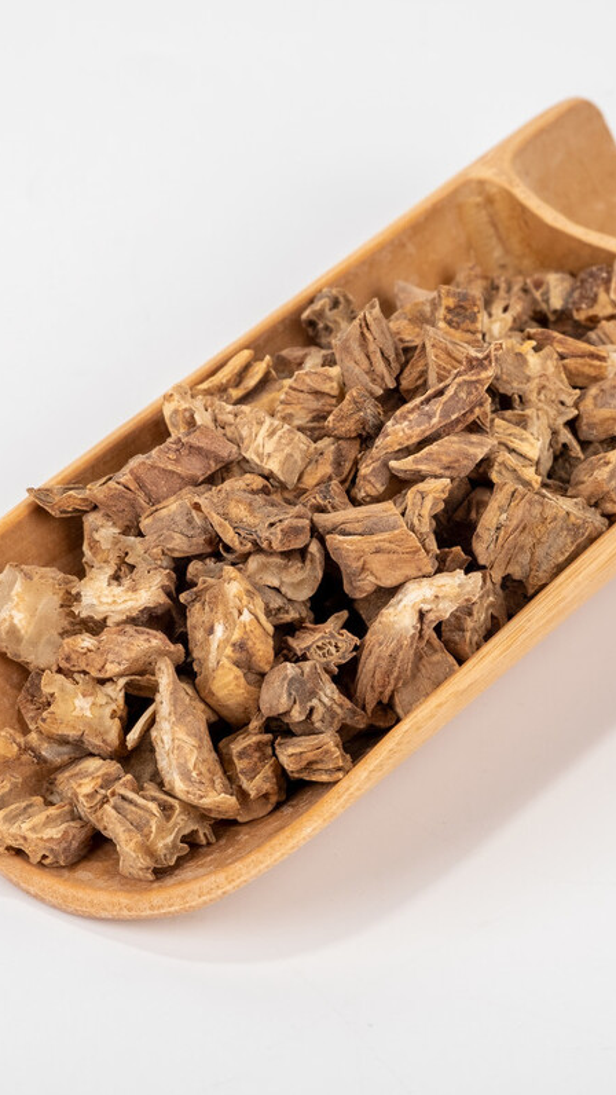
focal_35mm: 142
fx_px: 4122
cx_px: 345
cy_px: 548
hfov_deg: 8.5
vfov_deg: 15.1
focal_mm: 60
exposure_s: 1/160
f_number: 13
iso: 100
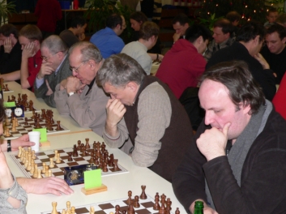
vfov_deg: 23.9
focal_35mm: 61
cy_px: 138
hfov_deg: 31.5
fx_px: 503
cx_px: 99
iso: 100
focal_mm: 7
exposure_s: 1/60
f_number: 2.8
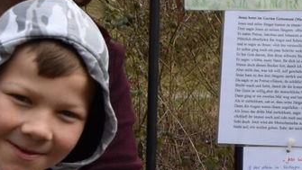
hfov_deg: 9.3
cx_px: 472
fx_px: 1803
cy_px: 42
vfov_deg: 5.4
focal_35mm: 225
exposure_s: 1/250
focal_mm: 30
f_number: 8
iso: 250
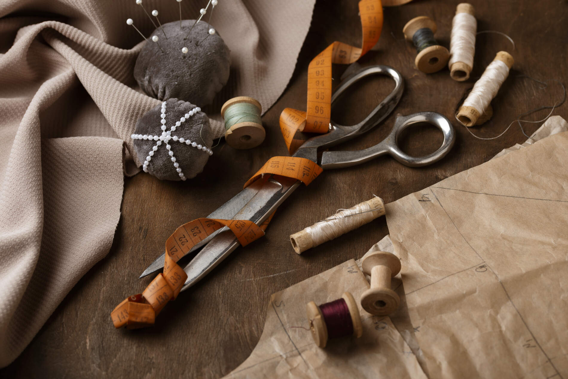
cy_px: 190
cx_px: 284
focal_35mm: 105
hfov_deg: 19.5
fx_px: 1657
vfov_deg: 13.1
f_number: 8
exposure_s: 1/100
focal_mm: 105
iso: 100
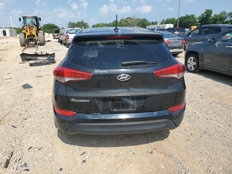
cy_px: 87
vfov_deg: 53.1
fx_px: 174
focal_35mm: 26
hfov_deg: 67.3
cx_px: 116
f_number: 1.5
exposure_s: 1/3333
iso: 50
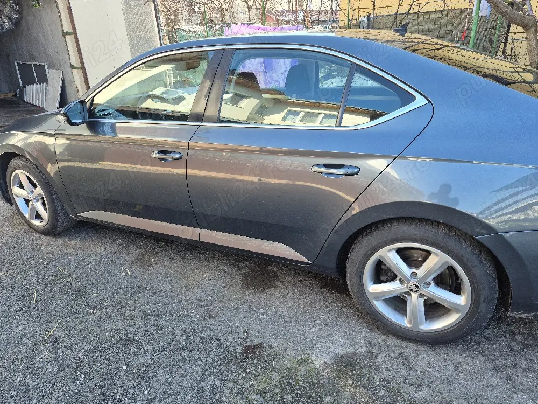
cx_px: 269
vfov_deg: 58.9
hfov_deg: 73.9
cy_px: 202
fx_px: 357
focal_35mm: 23
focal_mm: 5.4
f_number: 1.8
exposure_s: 1/182
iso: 32
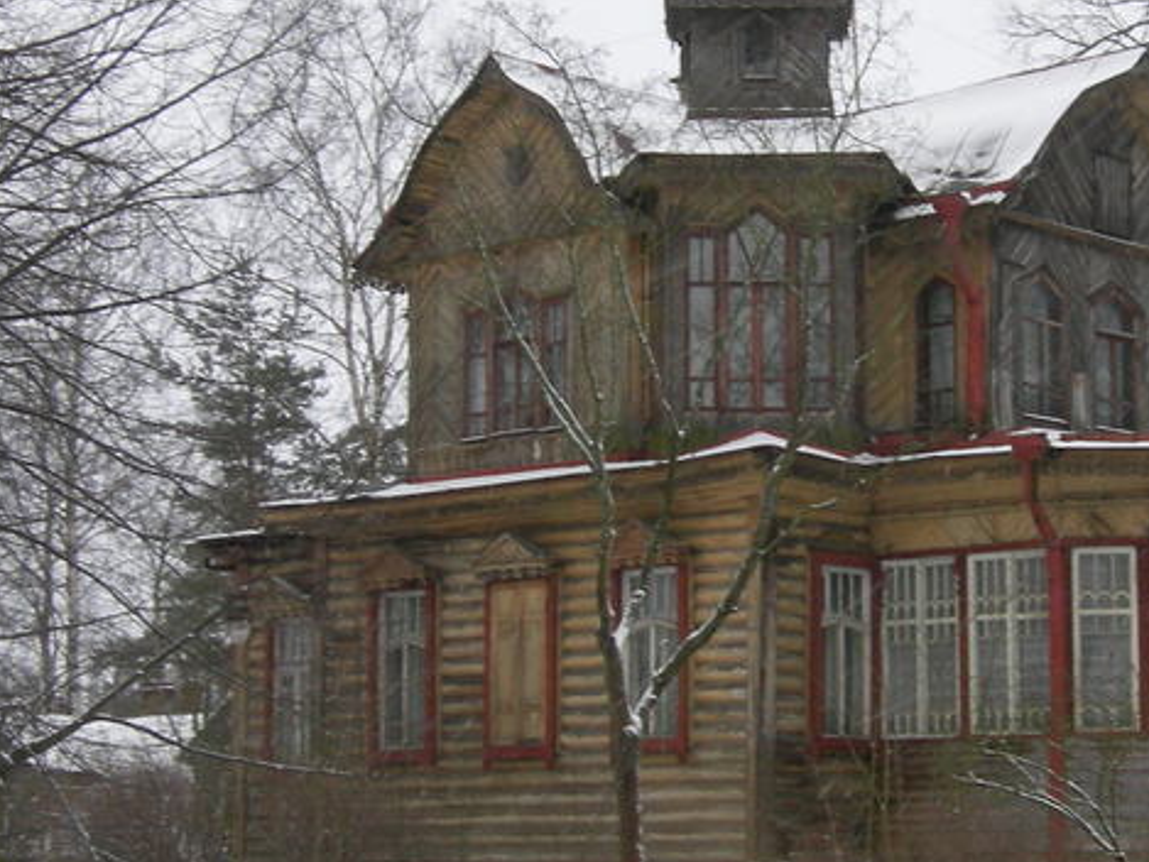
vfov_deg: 15.4
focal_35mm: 96
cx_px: 840
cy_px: 327
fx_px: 3187
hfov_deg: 20.3
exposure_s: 1/44.8
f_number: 4.4
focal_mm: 10.4
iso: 64
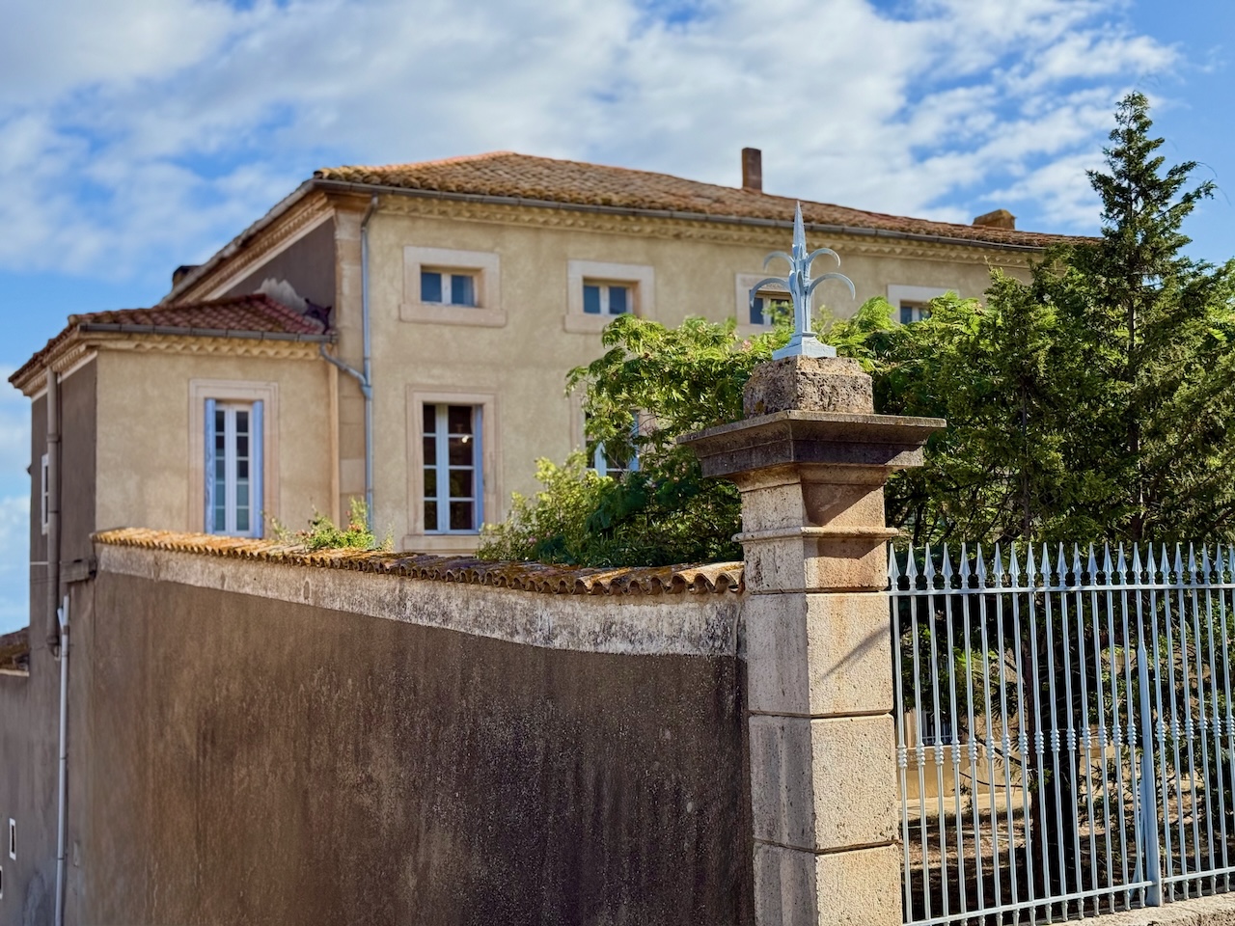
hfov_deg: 39.7
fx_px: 1713
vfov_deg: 30.3
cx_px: 618
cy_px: 463
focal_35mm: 48
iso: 100
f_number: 1.78
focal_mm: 6.76
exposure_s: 1/2762
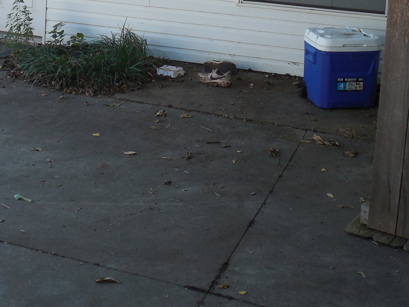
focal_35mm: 62
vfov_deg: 22.5
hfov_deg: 31.0
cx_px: 151
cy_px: -18
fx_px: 733
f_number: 3.3
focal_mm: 4.5
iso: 125
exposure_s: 1/320
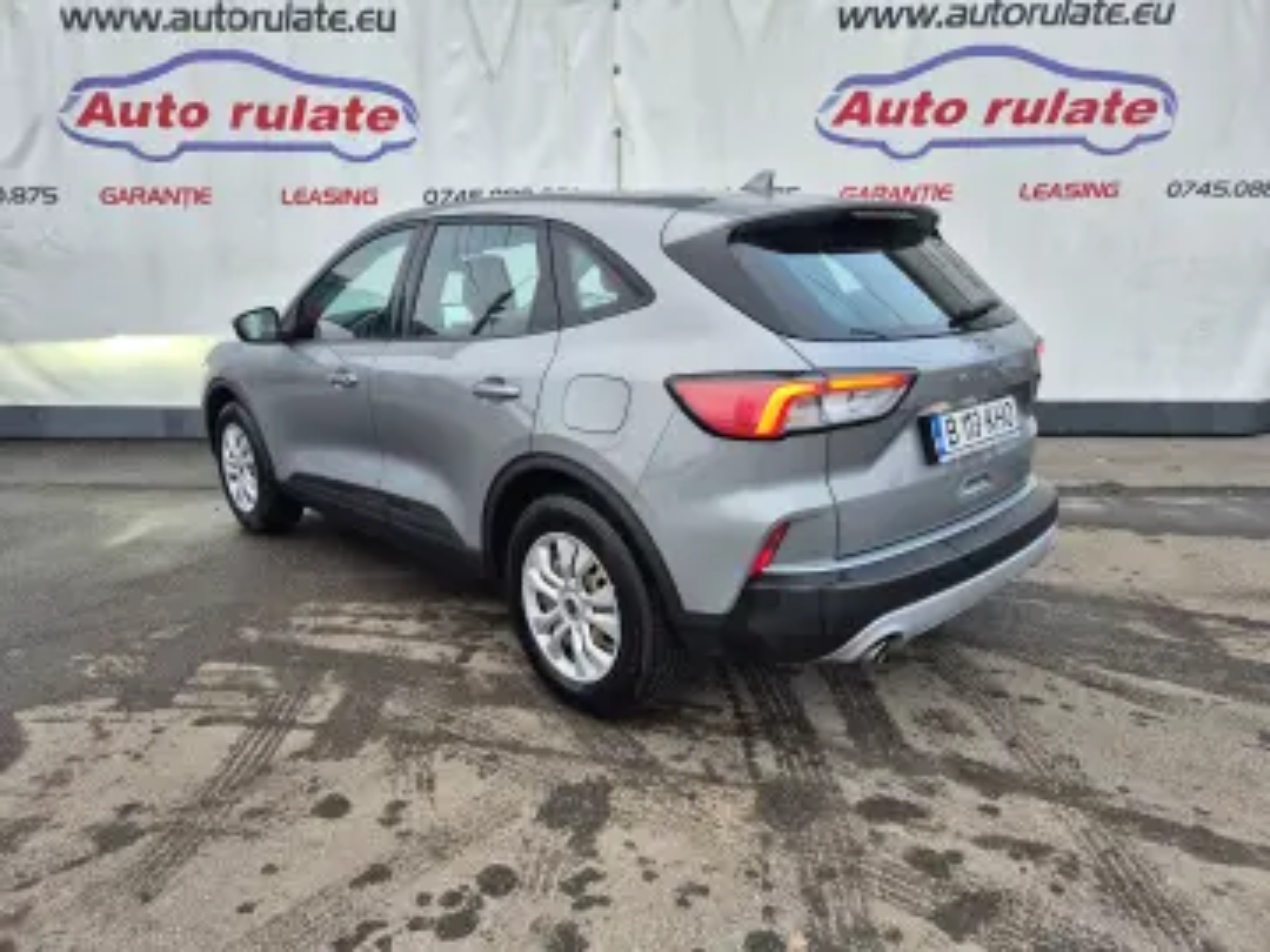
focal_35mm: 23
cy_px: 476
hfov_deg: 73.9
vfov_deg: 58.9
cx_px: 635
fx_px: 844
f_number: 1.8
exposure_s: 1/65
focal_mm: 5.4
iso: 40
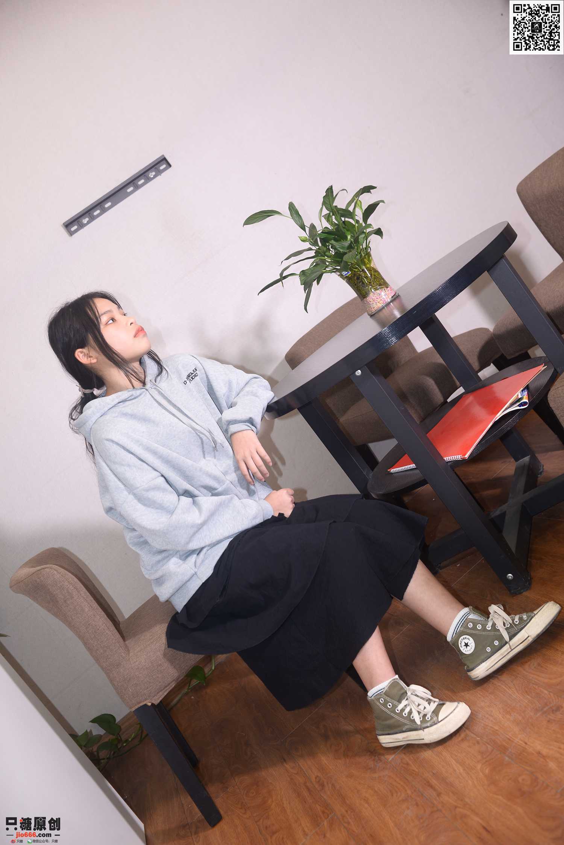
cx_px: 282
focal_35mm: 35
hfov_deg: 37.9
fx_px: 822
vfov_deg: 54.4
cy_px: 422
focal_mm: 35
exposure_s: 1/40
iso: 500
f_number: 5.6
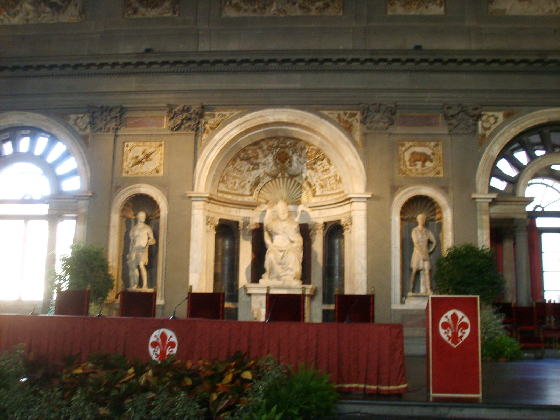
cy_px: 210
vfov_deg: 36.8
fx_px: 631
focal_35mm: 39
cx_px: 280
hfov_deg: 47.9
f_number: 3.5
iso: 150
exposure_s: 1/10
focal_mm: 6.6
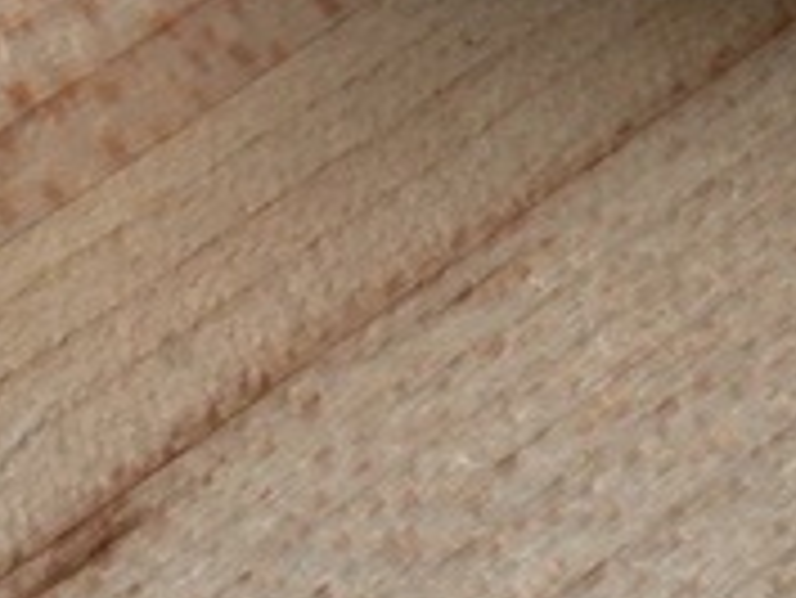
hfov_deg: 18.3
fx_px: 2416
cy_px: -346
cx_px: 778
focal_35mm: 105
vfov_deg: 13.2
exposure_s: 1/30
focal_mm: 4.15
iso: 80
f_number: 2.2
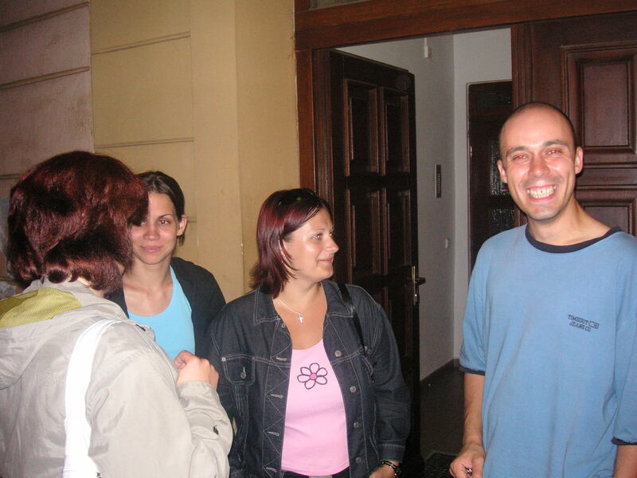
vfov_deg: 38.7
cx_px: 318
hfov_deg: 50.1
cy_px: 239
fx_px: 681
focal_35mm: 37
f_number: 2.8
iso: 160
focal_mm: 6.1
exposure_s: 1/45
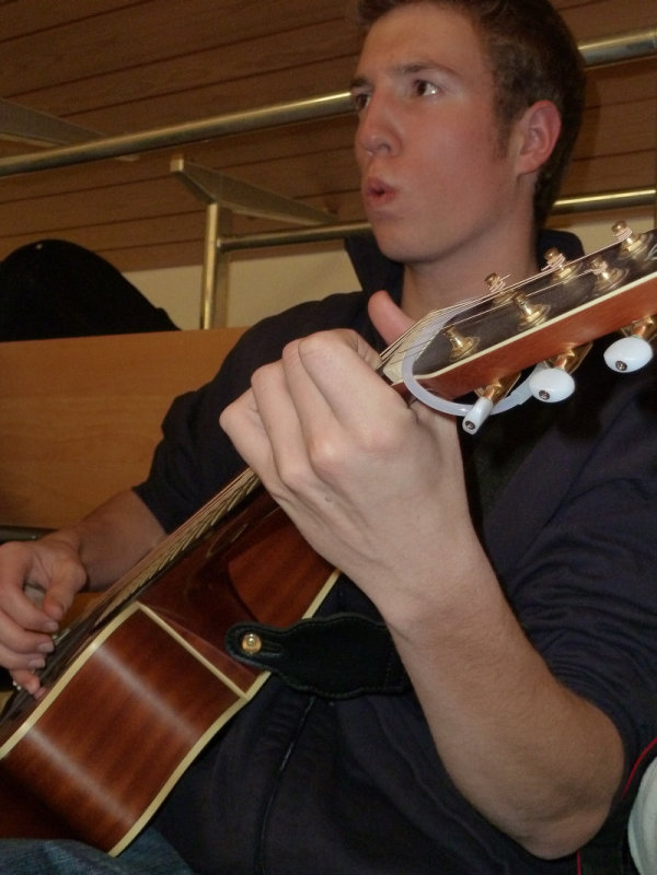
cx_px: 328
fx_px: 1215
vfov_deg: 39.7
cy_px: 438
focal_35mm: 48
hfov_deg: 30.3
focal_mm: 7.9
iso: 400
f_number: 3.8
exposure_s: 1/30
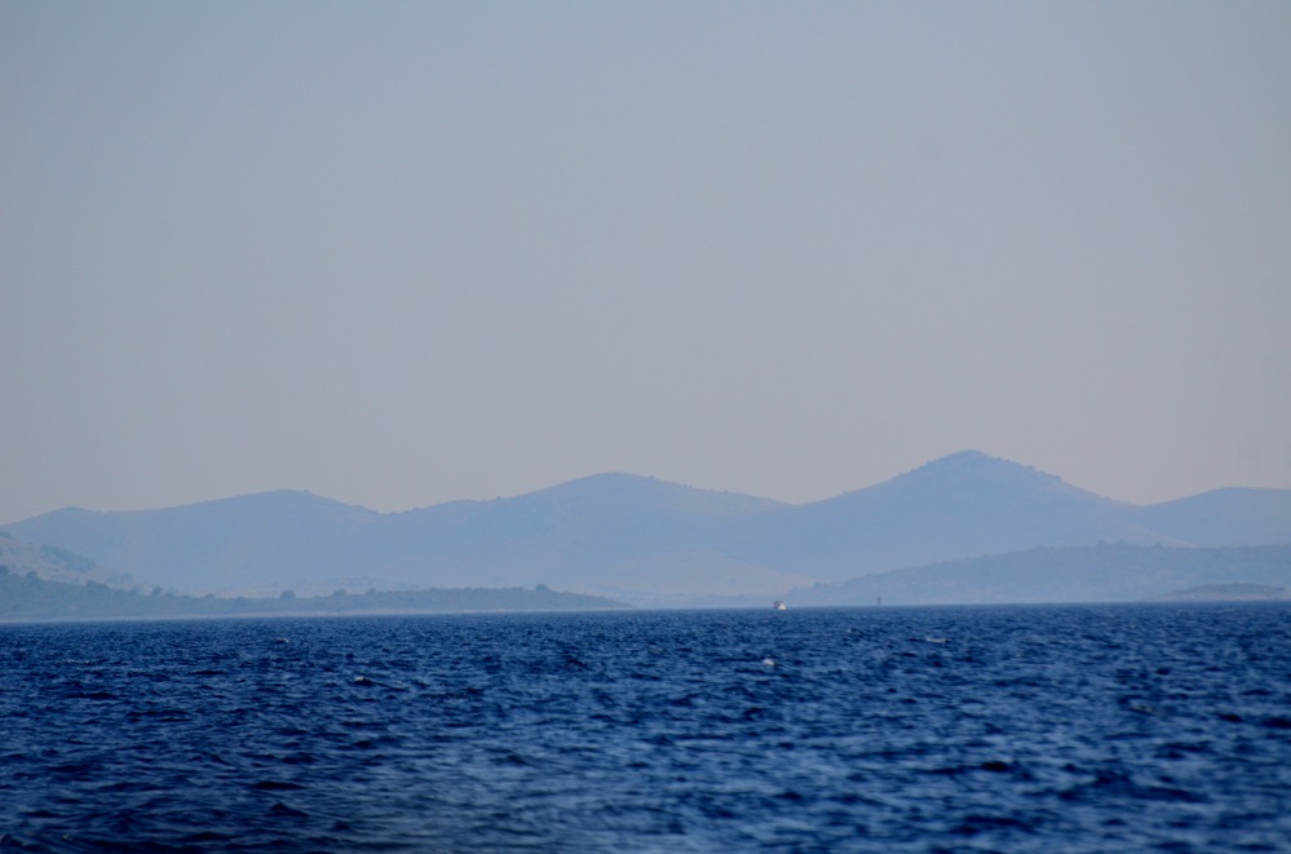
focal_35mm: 330
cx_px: 646
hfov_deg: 6.3
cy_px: 427
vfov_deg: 4.1
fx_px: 11806
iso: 400
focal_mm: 220
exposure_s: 1/2500
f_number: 5.3
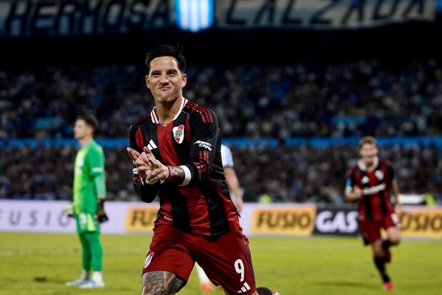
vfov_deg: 7.6
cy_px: 155
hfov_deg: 11.4
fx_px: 2210
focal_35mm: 180
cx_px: 200
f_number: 2.8
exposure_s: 1/2000
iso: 2000
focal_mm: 103
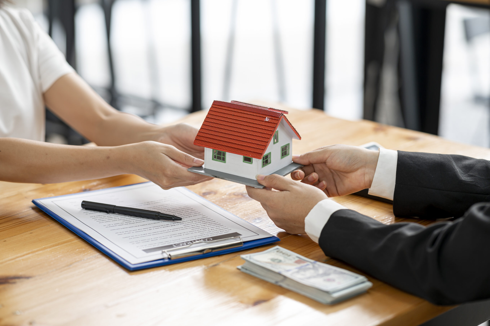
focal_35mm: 105
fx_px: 1428
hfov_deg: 19.5
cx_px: 245
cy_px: 163
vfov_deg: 13.0
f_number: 2.8
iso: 320
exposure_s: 1/100
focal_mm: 105
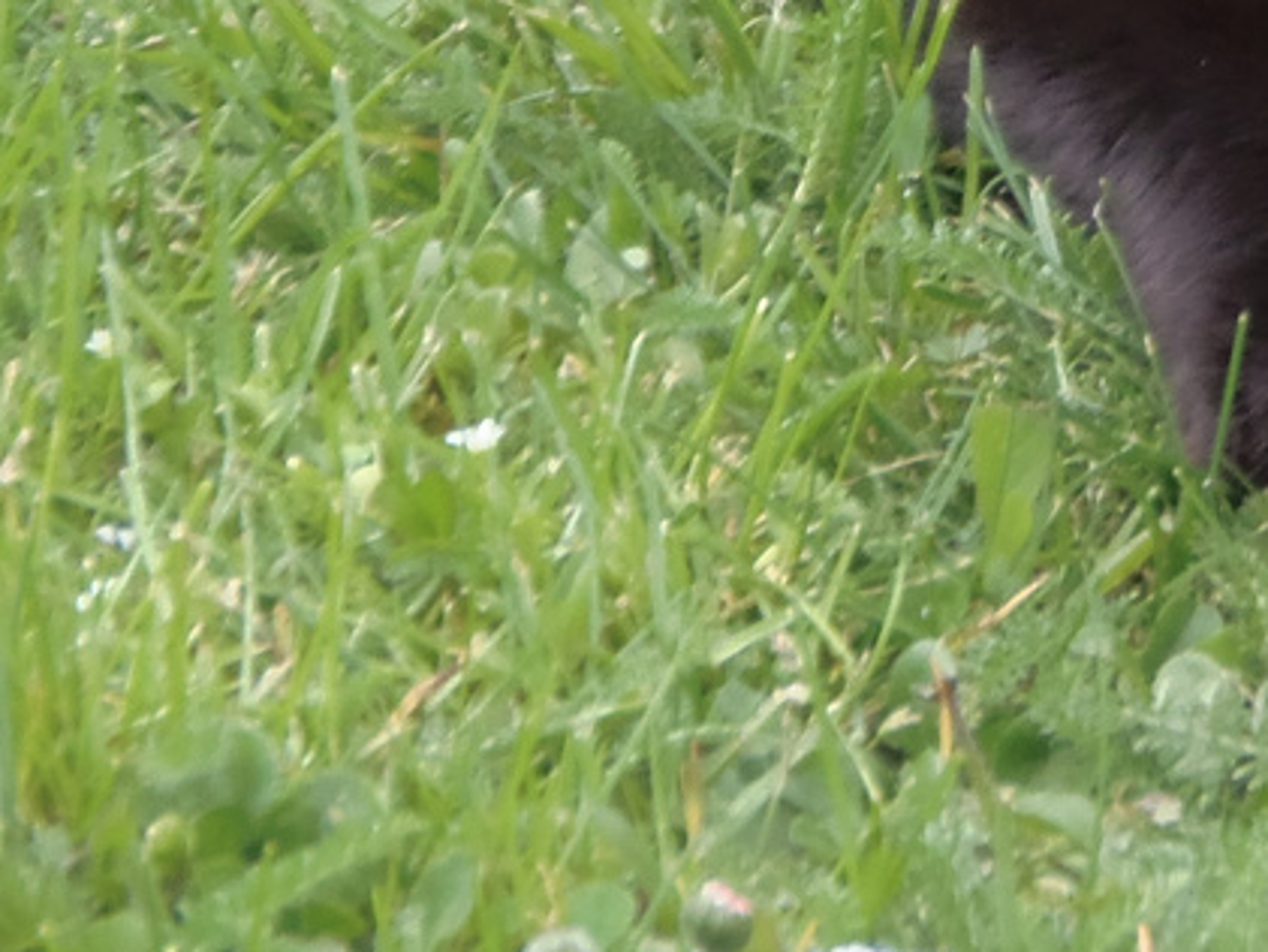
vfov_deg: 1.6
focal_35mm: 955
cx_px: 1157
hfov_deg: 2.1
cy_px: -563
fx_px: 34992
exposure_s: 1/80
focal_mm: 51.7
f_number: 5.2
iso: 125
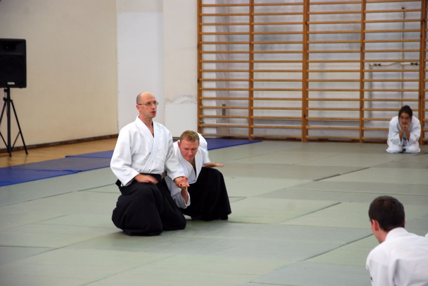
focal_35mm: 128
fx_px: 1517
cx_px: 214
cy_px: 143
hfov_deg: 16.1
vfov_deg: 10.8
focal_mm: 85
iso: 400
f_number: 5.6
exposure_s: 1/30
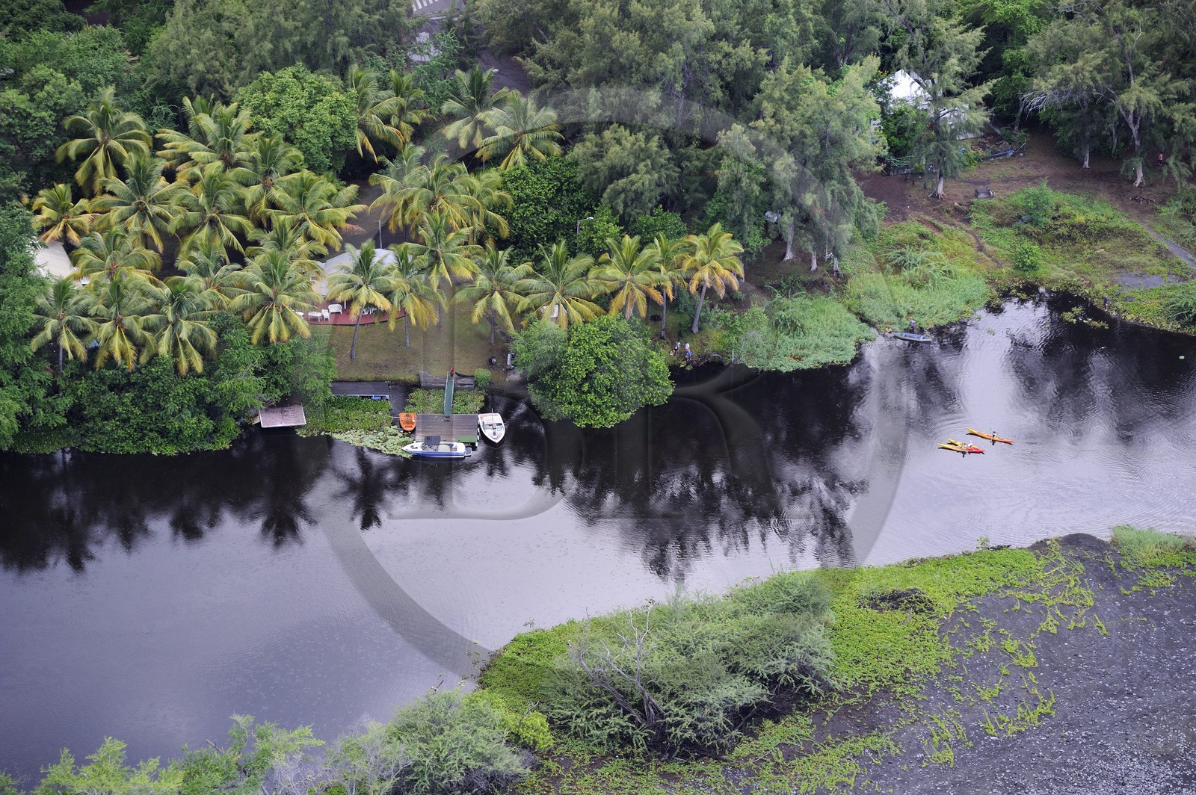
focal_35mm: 122
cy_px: 398
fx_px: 4050
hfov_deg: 16.8
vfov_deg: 11.2
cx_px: 598
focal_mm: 122
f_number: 3.5
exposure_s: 1/1000
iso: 800
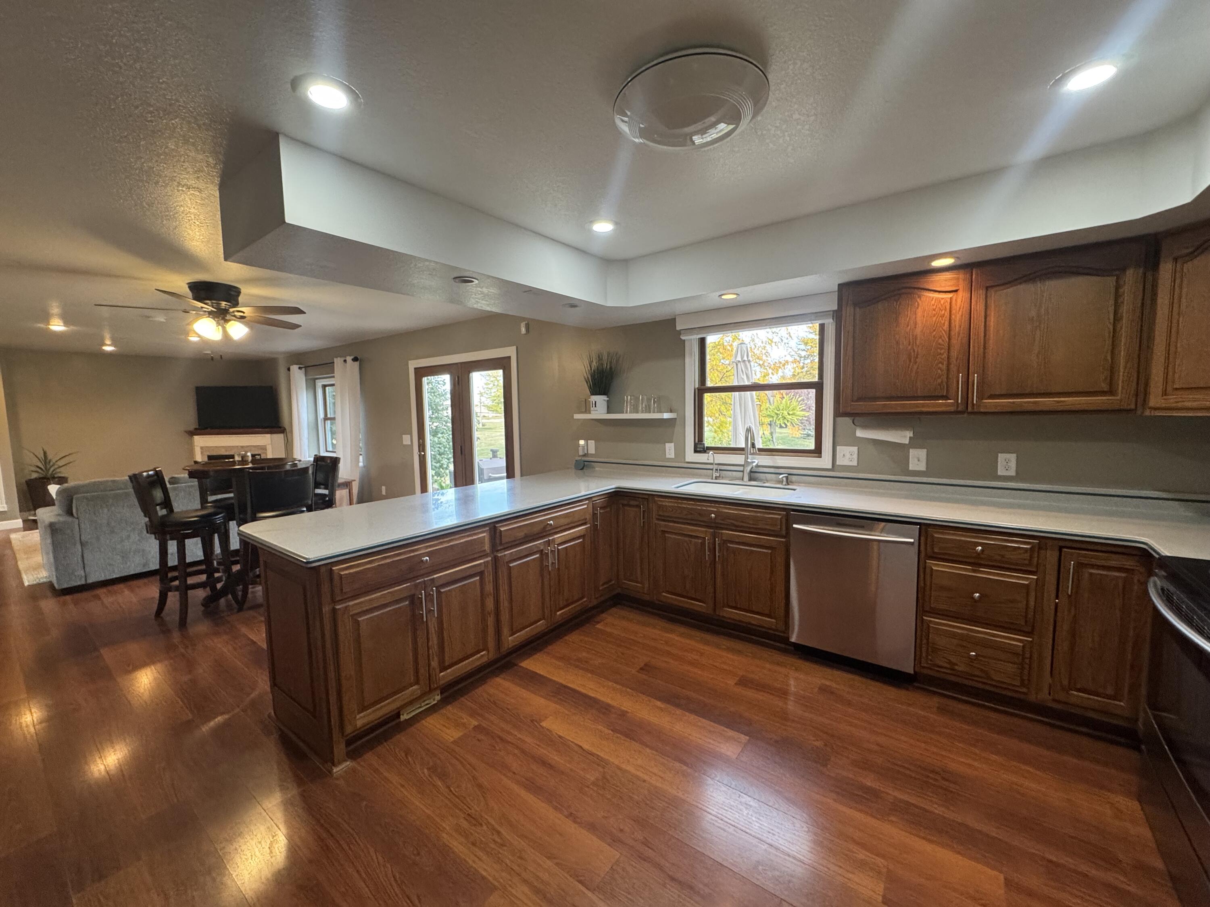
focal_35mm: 14
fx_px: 489
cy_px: 454
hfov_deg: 102.1
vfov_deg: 85.7
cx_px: 605
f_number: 2.2
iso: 250
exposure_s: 1/120
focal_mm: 2.22
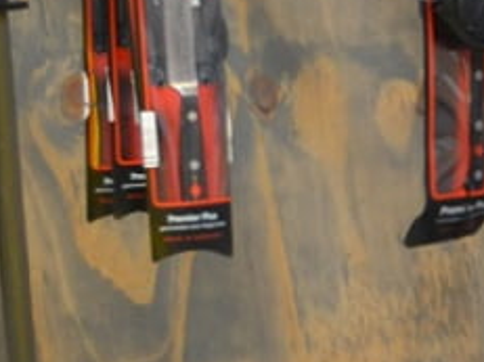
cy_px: 295
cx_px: 1349
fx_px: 3803
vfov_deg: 5.5
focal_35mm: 272
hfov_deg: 6.7
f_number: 4.5
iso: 400
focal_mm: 29
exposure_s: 1/30
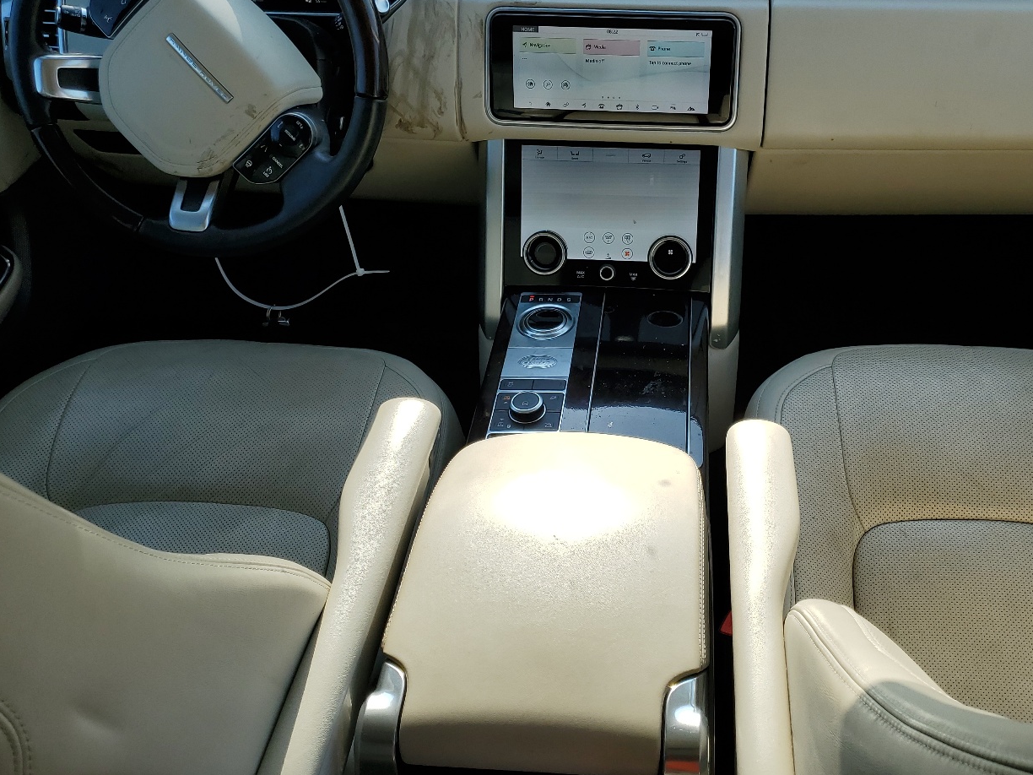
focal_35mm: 34
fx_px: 1015
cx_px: 591
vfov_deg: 41.7
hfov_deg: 53.8
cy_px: 328
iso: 50
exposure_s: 1/1111
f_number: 1.5
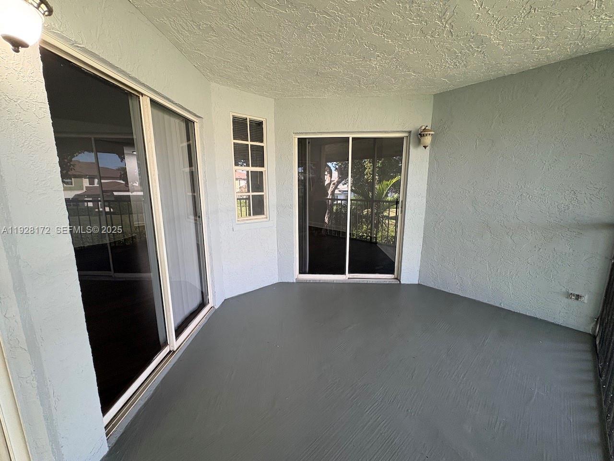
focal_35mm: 14
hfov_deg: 102.1
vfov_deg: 85.7
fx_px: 248
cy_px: 230
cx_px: 307
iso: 200
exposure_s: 1/120
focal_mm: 2.22
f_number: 2.2
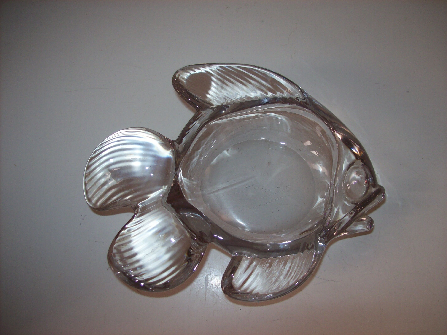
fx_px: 465
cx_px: 224
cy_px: 168
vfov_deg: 39.6
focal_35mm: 36
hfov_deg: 51.4
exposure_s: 1/64
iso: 80
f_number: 2.7
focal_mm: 6
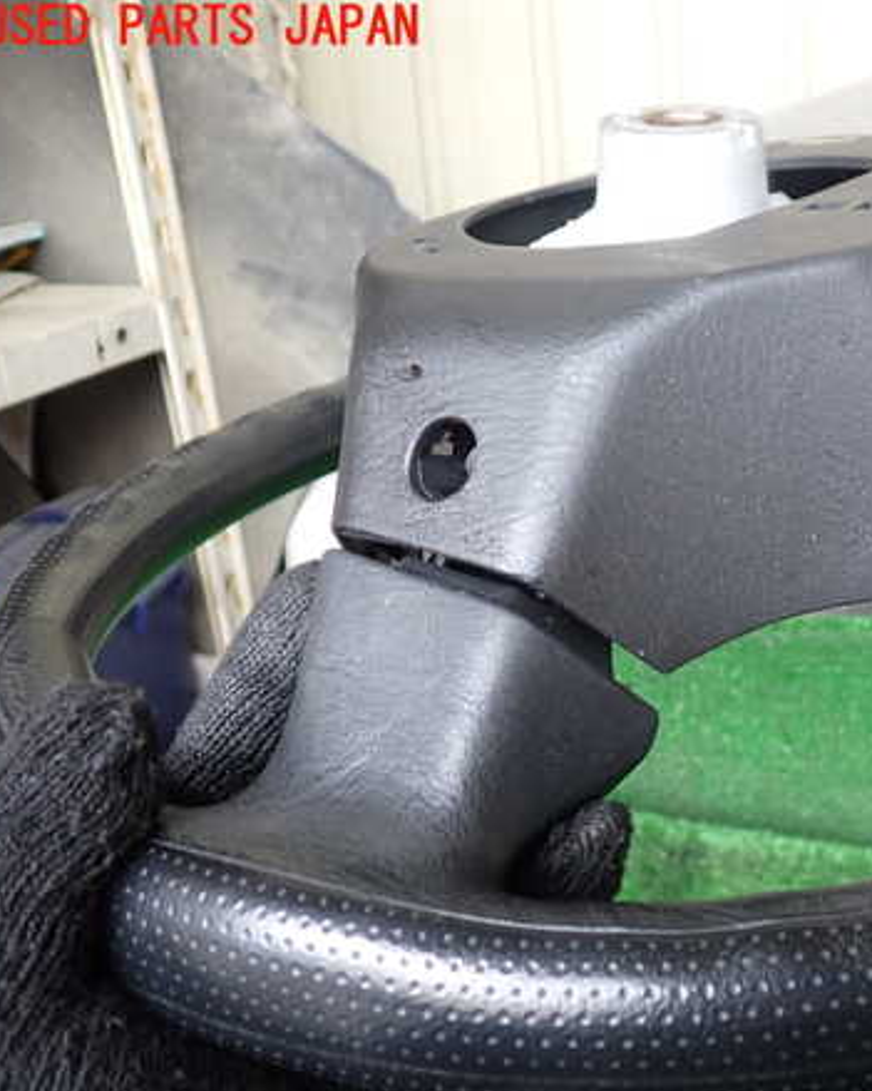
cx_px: 713
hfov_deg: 35.9
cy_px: 557
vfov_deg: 45.8
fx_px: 1291
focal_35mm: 40
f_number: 2.3
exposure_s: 1/40
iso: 200
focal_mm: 5.4
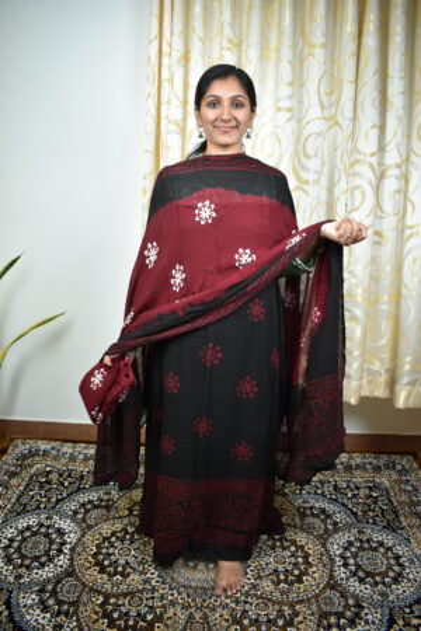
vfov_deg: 67.4
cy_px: 316
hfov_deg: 47.9
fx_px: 474
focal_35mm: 27
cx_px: 210
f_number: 3.5
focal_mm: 18
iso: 200
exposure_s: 1/40
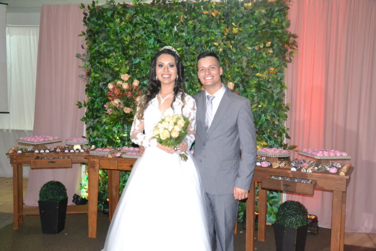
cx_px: 188
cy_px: 126
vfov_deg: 35.5
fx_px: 392
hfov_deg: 51.3
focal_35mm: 38
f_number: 4
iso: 3200
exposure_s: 1/60
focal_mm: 25
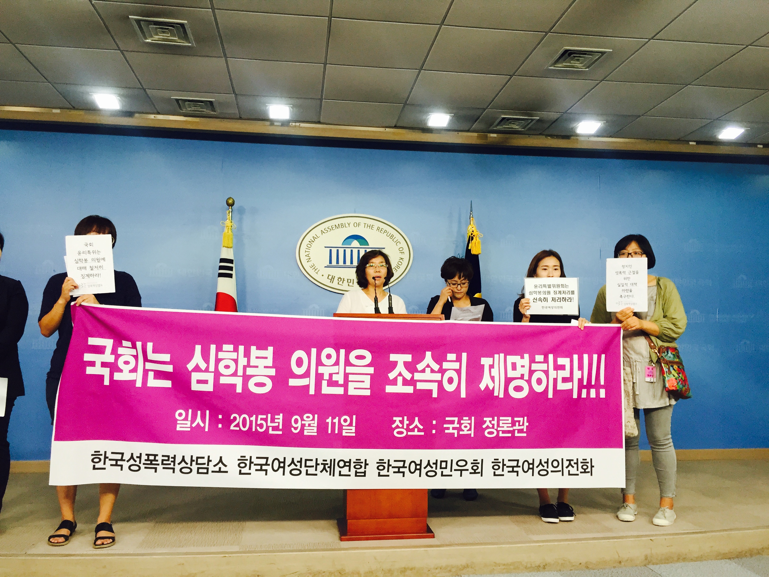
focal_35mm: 29
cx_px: 384
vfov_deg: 48.2
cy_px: 288
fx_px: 644
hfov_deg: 61.7
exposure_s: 1/30
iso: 40
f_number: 2.2
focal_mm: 4.15
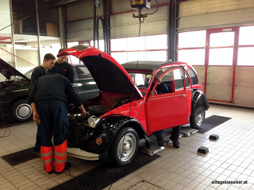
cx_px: 127
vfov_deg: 42.9
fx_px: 242
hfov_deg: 55.4
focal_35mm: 33
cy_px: 95
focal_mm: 4.12
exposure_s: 1/20
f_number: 2.4
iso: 100
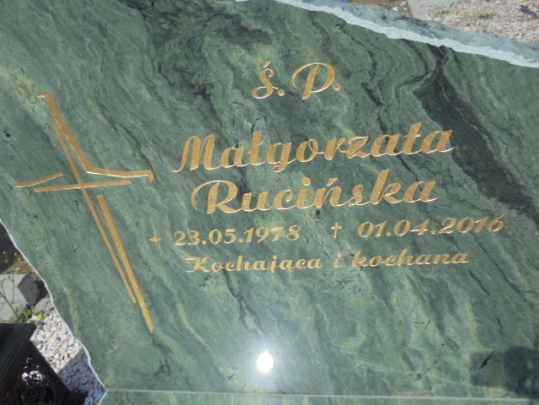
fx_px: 452
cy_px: 202
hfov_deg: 61.7
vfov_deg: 48.2
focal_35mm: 29
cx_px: 270
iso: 100
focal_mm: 5.3
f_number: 11.8
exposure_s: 1/125
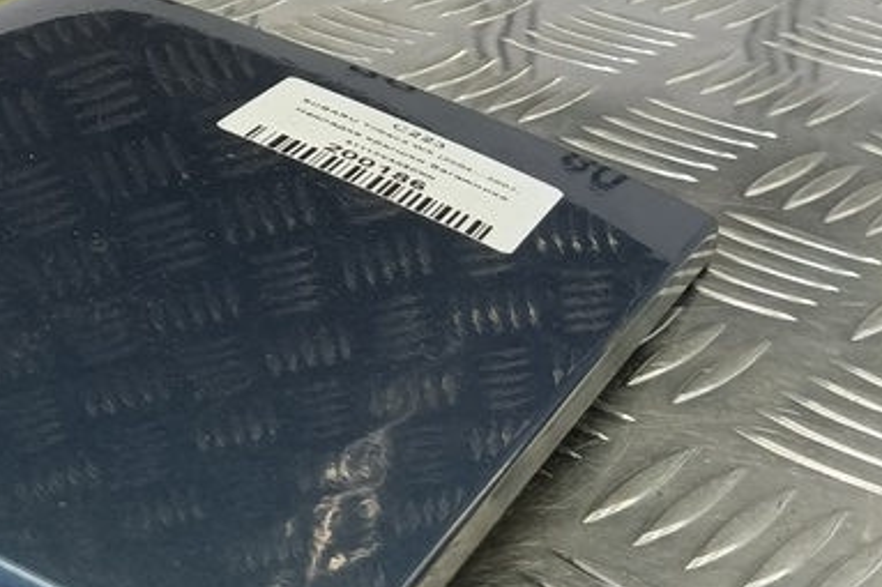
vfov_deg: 21.2
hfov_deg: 28.9
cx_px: -55
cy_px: 336
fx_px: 1567
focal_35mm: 64
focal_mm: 4.11
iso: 143
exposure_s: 1/50
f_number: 1.6
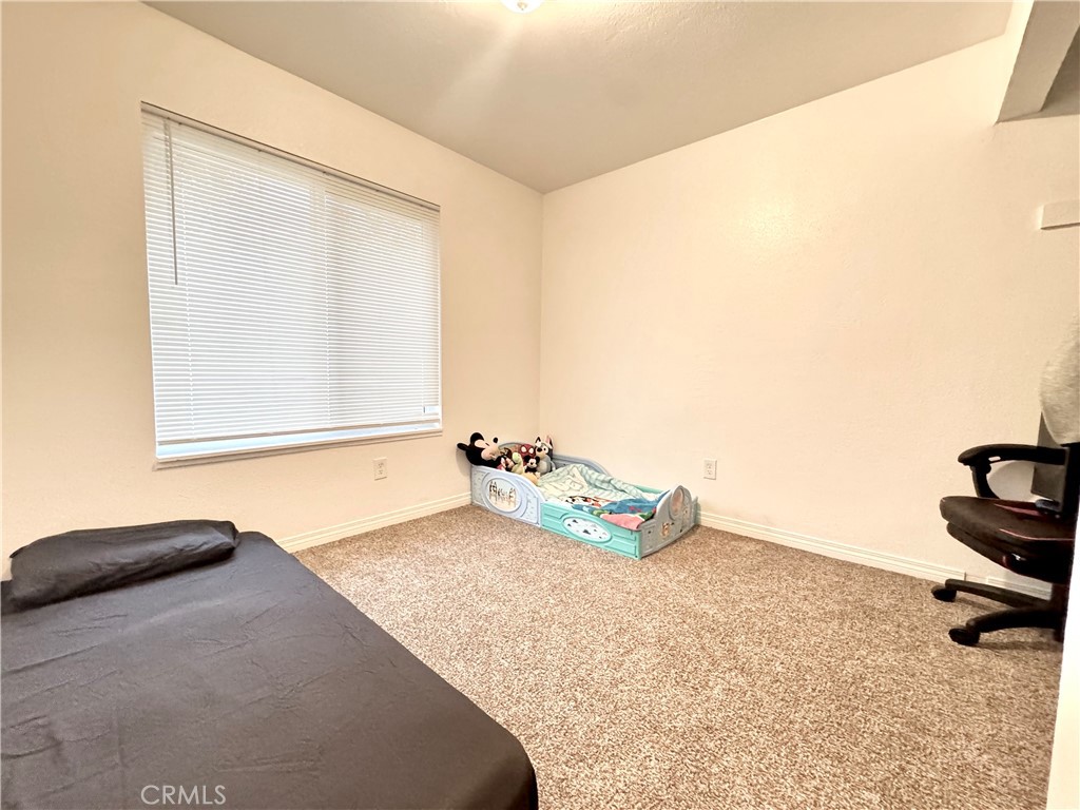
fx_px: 437
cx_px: 540
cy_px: 405
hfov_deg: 102.1
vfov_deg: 85.7
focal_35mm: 14
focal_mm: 2.22
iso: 1000
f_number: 2.2
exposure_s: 1/60
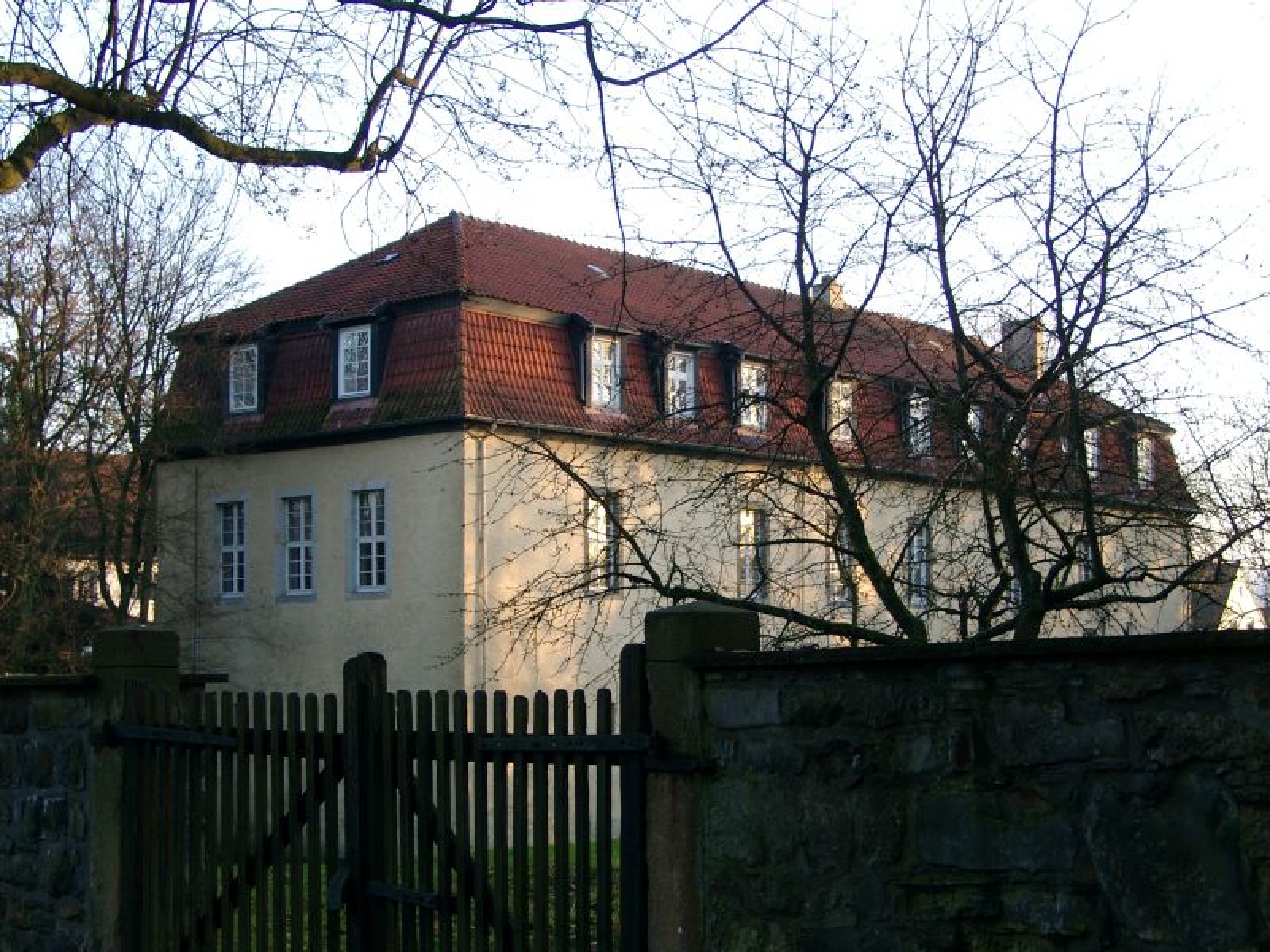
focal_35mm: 60
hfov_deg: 32.2
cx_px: 635
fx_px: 2201
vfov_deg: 24.4
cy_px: 476
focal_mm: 12.52
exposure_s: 1/91.4
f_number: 2.8
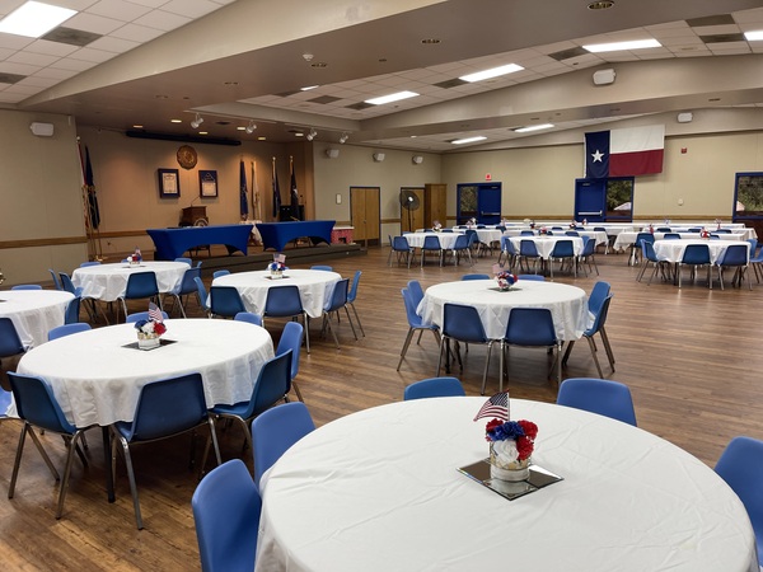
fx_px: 551
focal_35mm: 25
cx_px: 382
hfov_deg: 69.4
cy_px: 286
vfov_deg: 54.9
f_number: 1.6
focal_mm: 5.1
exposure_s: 1/60
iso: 64
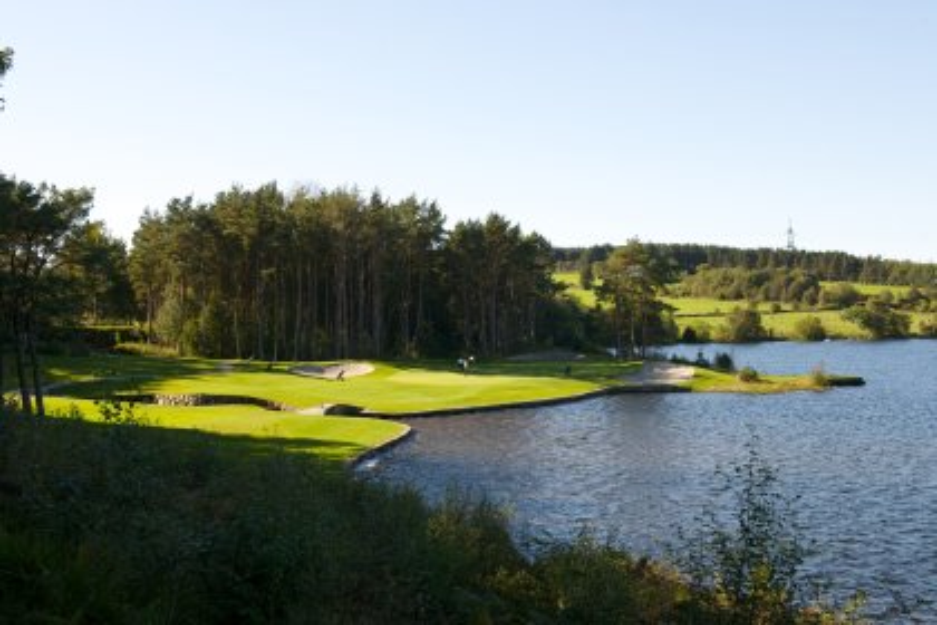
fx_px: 1249
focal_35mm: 48
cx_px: 468
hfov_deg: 41.1
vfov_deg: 28.1
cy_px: 312
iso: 400
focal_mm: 48
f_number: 8
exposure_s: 1/320
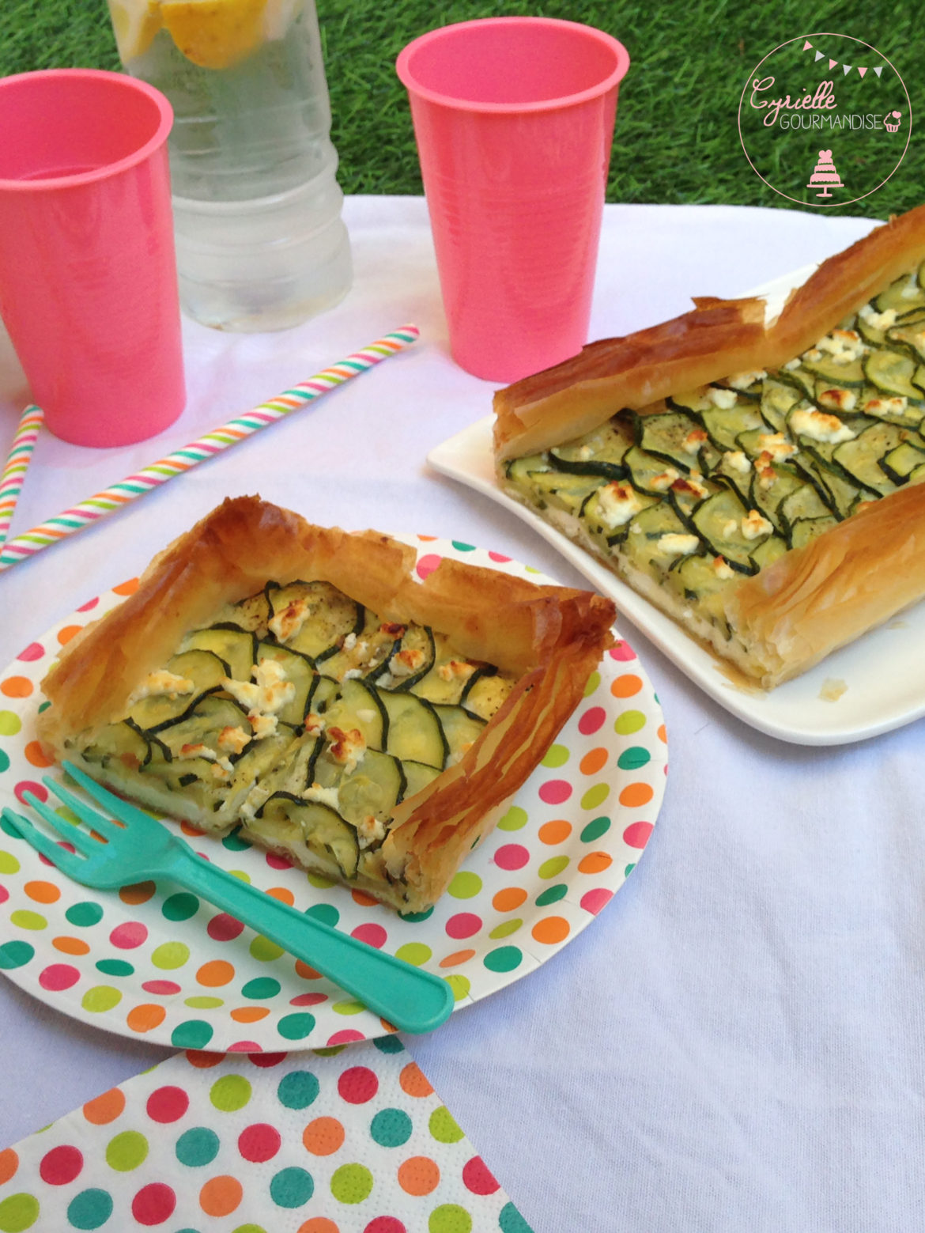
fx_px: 1175
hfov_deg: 43.0
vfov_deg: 55.3
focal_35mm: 33
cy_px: 616
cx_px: 462
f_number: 2.4
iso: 50
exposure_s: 1/120
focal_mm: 4.12
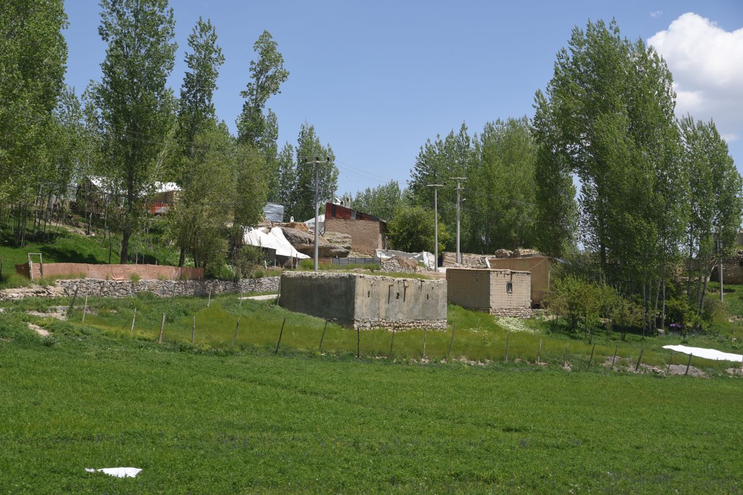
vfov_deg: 24.6
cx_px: 372
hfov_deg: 36.2
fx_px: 1135
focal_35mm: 55
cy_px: 248
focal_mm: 55
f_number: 8
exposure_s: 1/500
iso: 160
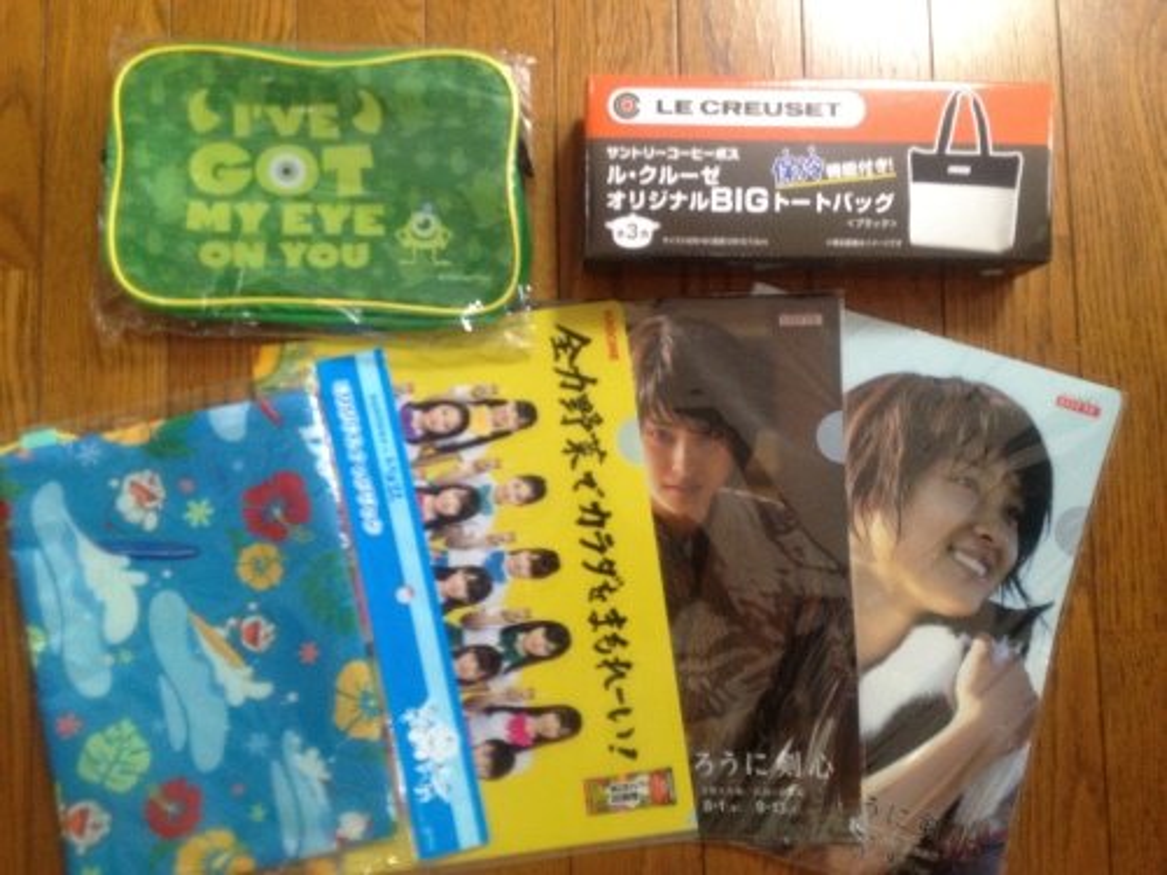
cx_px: 584
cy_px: 438
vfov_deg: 40.7
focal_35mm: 35
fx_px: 1180
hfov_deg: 52.6
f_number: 2.4
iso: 250
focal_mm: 4.28
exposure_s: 1/20
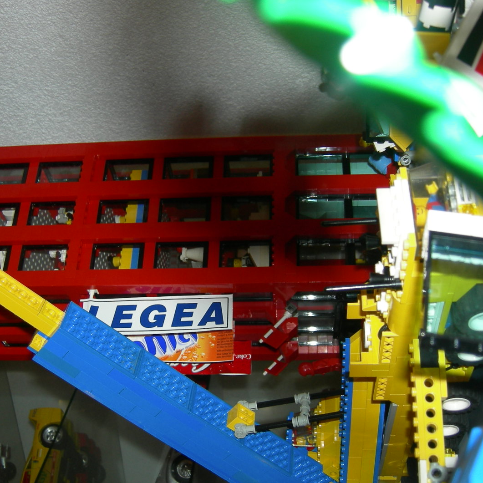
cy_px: 252
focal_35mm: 48
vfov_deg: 35.4
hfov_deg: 35.3
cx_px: 222
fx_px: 758
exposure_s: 1/60.1
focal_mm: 7.5
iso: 64
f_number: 2.7
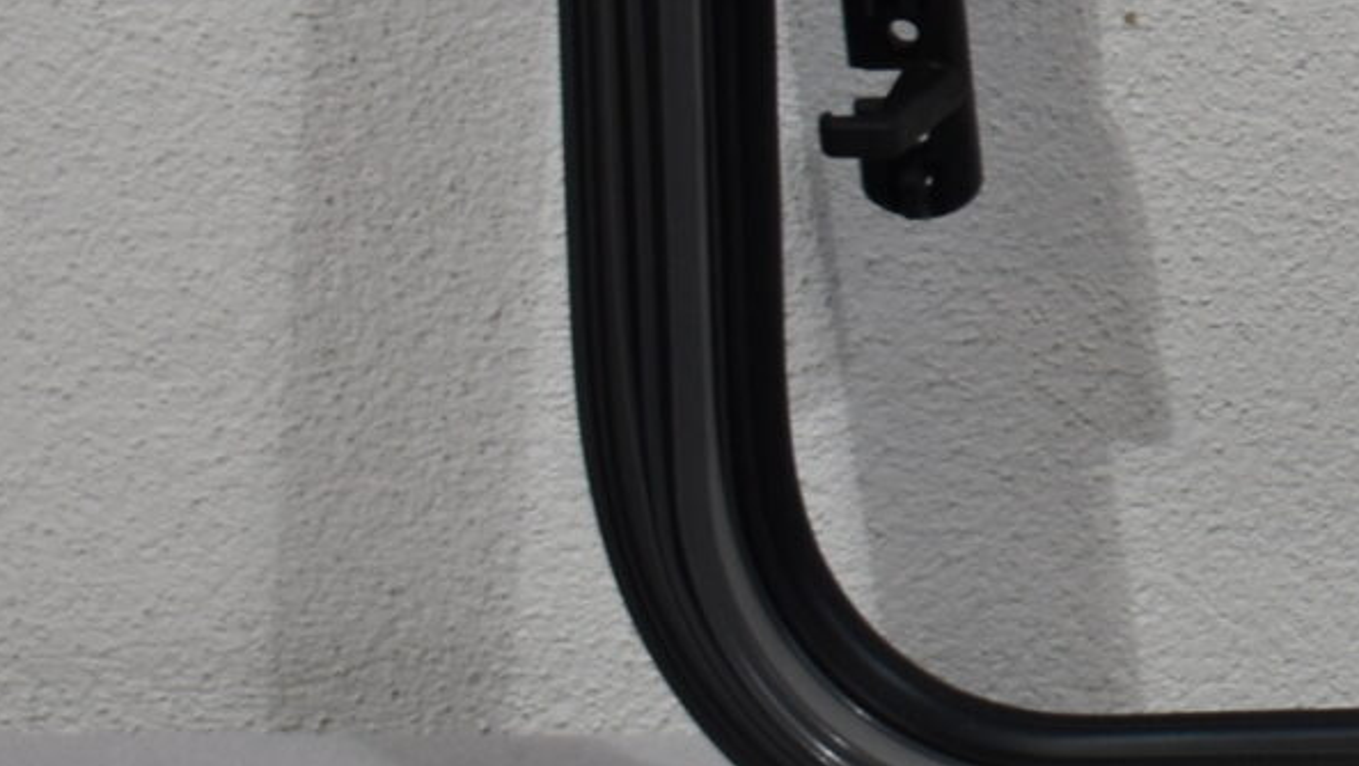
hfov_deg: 9.3
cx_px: 2775
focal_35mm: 217
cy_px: -283
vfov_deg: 5.6
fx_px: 7822
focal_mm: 32
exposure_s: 1/125
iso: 360
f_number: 5.6
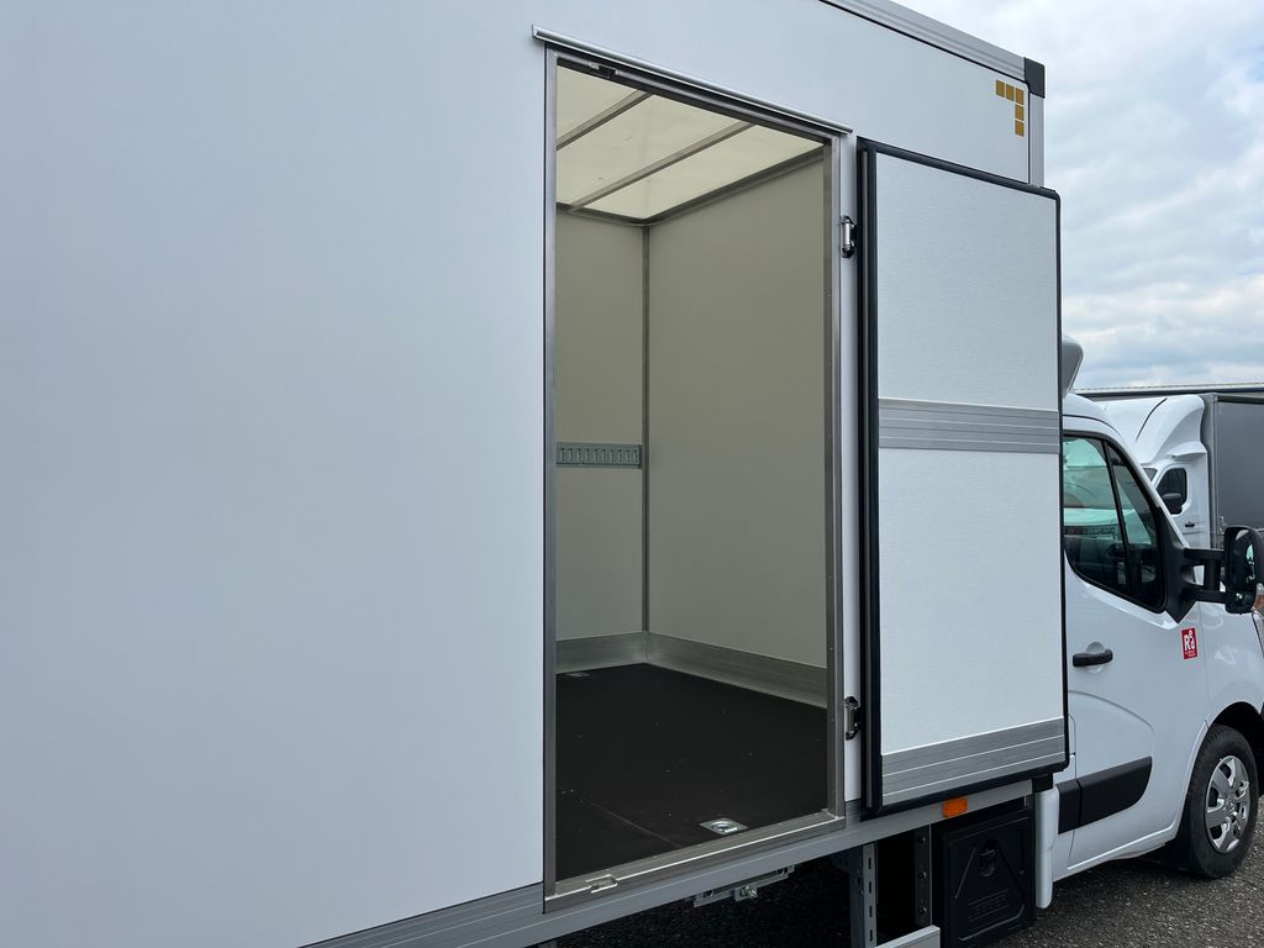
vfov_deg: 53.1
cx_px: 632
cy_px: 474
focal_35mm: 26
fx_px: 949
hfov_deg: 67.3
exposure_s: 1/3215
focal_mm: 5.1
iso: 50
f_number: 1.6
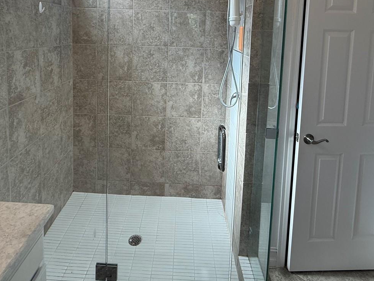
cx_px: 177
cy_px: 53
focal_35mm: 23
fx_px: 248
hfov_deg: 73.9
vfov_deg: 54.5
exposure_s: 1/120
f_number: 2.2
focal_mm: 2.22
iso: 125
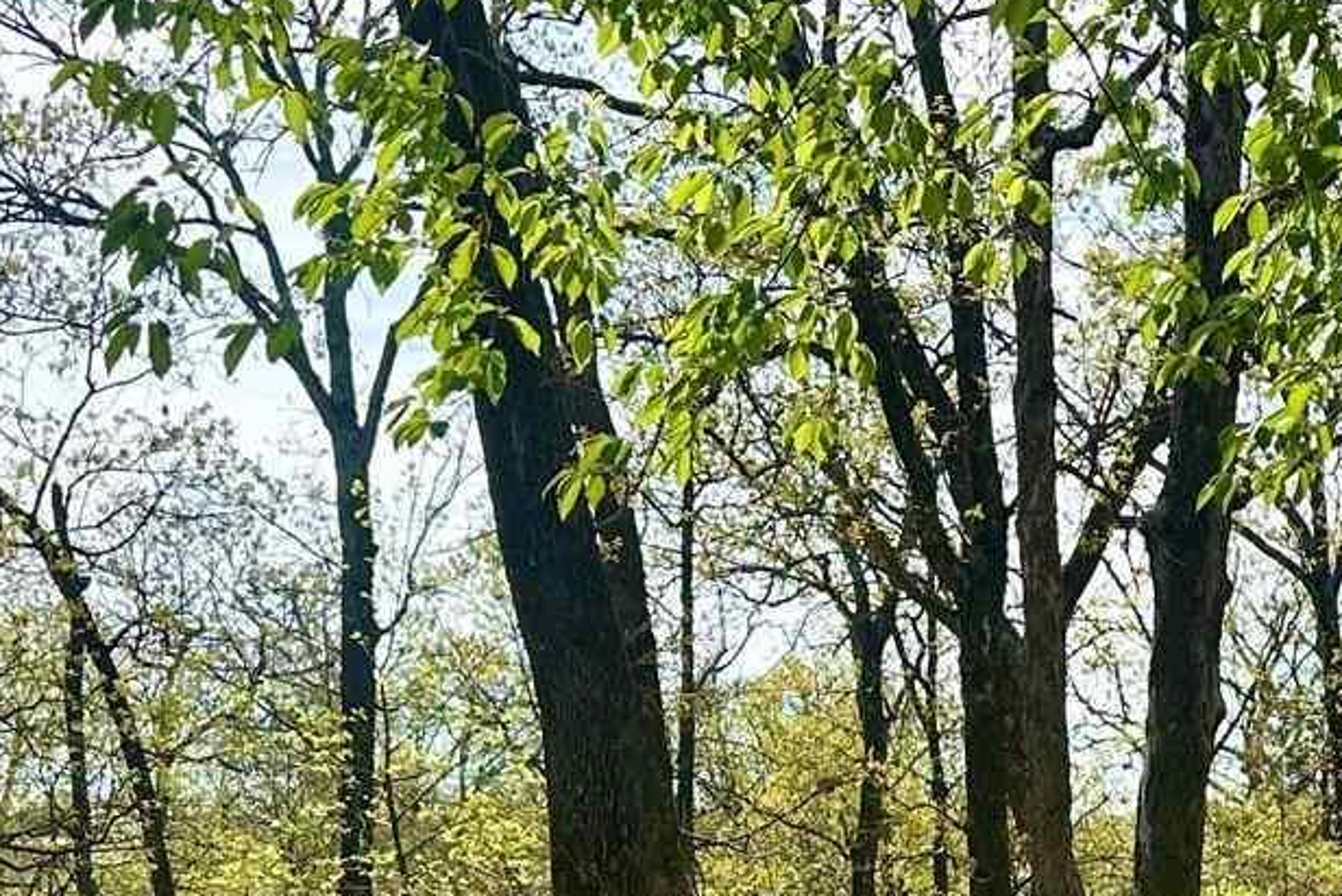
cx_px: 1410
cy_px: 911
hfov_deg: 23.2
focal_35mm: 83
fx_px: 3095
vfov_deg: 16.1
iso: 80
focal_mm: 6.86
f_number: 1.78
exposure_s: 1/2525
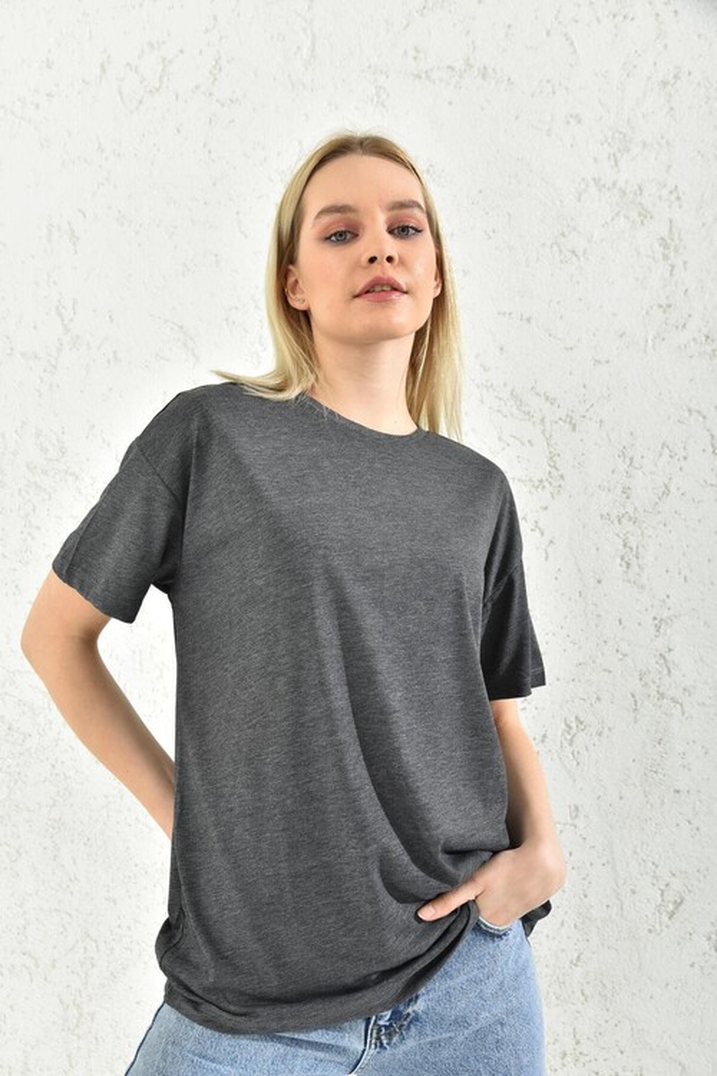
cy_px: 538
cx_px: 358
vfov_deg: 53.1
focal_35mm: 36
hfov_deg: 36.9
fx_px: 1075
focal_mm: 36
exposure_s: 1/160
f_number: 7.1
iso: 100
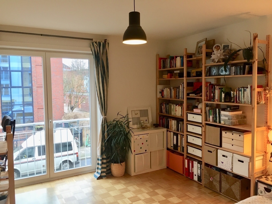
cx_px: 136
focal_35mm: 29
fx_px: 228
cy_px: 102
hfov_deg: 61.7
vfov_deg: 48.2
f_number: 2.2
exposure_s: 1/33
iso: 50
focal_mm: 4.15
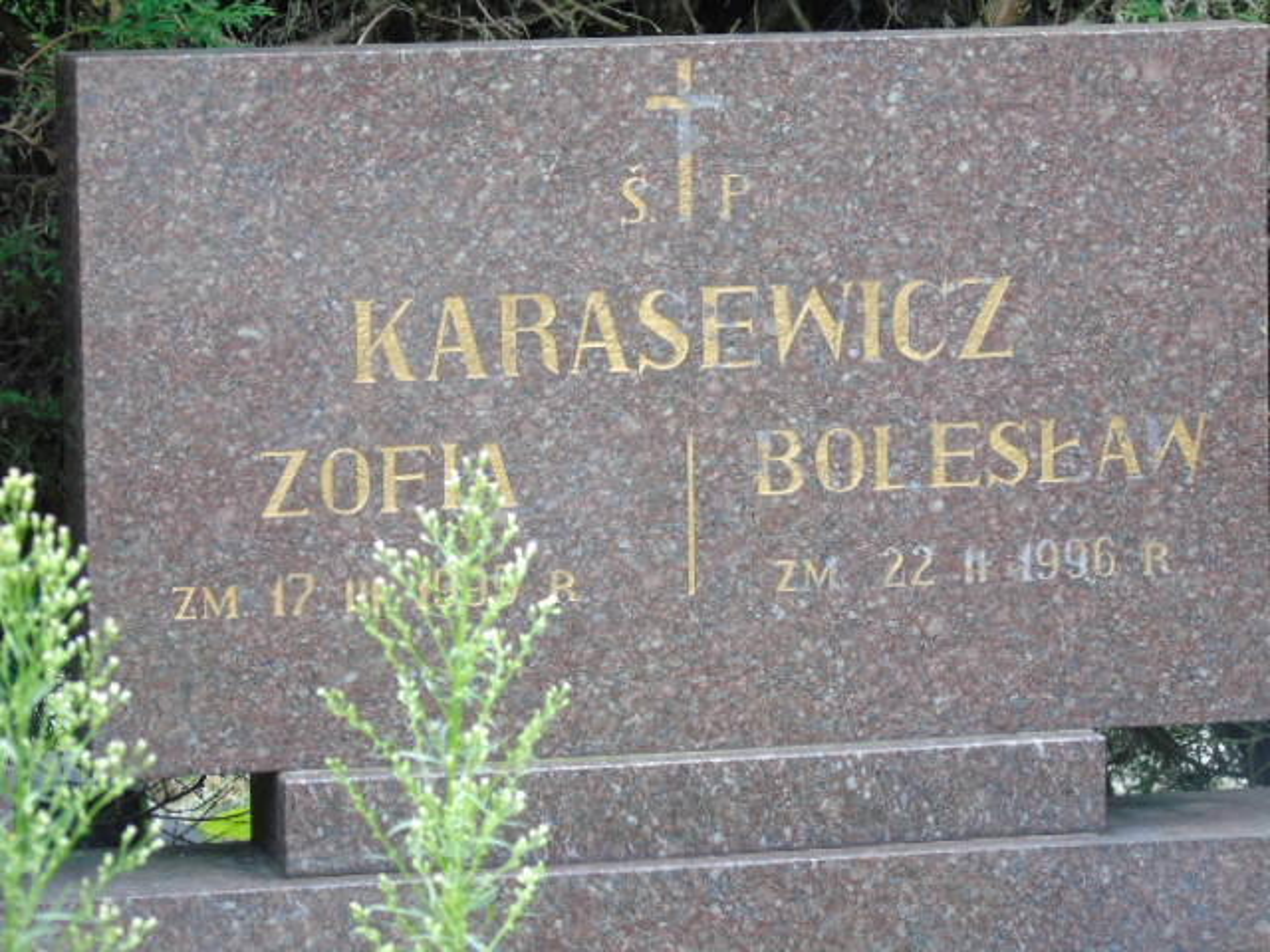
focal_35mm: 186
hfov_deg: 10.6
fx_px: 6824
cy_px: 476
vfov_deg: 8.0
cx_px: 635
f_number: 5
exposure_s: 1/125
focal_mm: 33
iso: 320
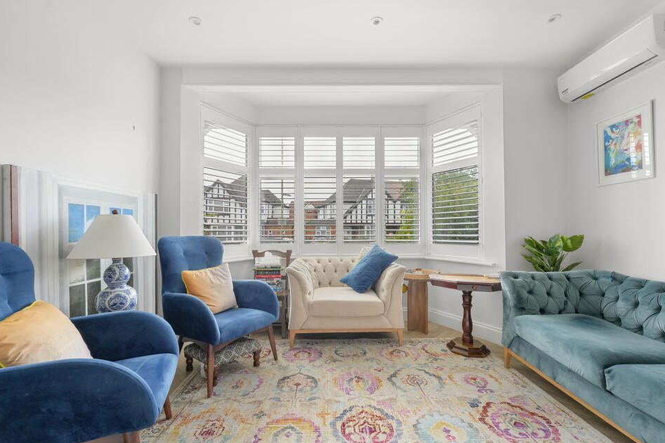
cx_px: 337
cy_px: 233
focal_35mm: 15
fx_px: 277
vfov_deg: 77.2
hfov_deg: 100.4
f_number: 7.1
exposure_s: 1/20
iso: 1250
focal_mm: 14
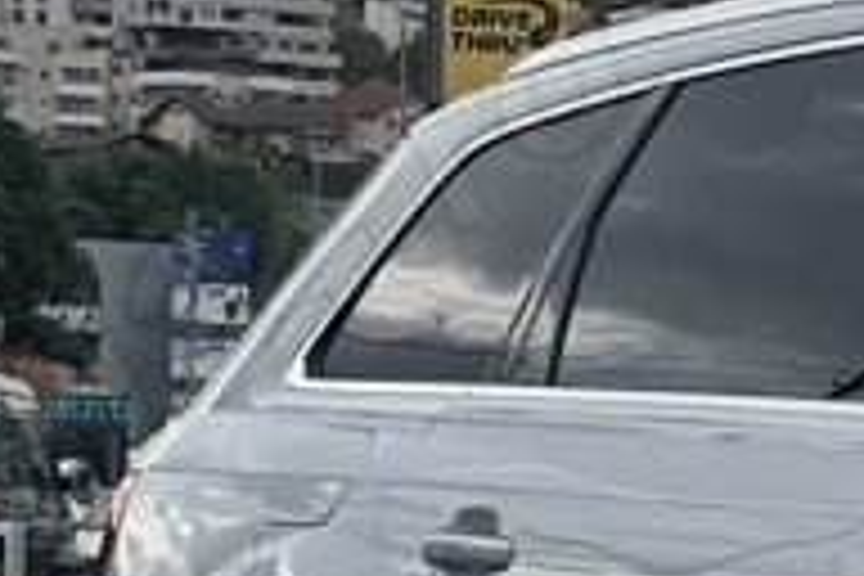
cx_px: 1714
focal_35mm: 281
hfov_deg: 7.1
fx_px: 6743
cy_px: 459
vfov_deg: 4.9
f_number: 2
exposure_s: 1/2994
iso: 32
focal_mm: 6
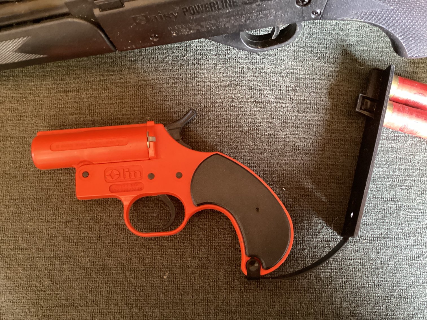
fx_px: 382
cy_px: 160
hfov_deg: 58.3
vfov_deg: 45.4
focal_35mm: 31
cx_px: 214
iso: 500
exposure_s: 1/25
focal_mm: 3.3
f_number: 2.4
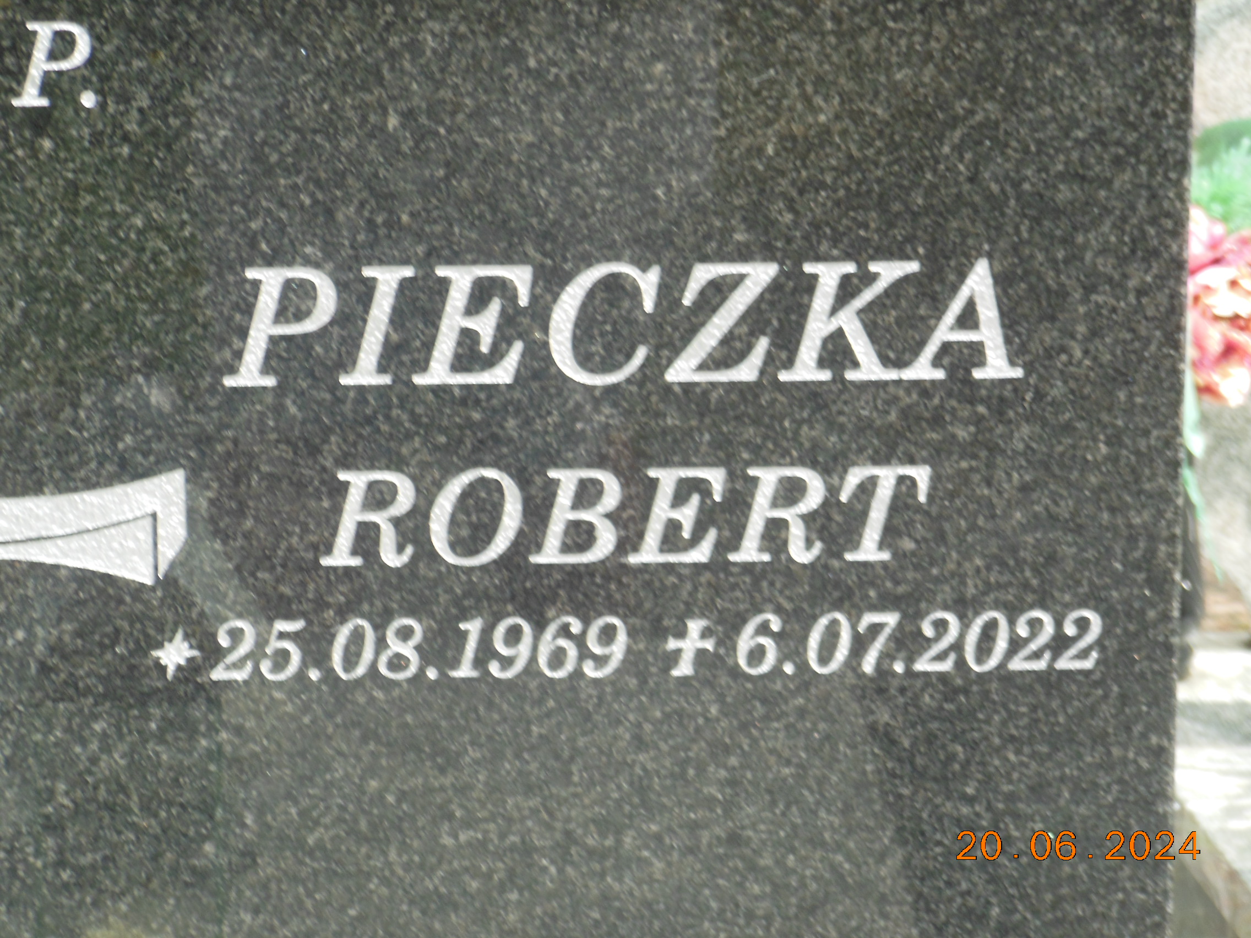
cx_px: 626
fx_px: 6035
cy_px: 469
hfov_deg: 11.8
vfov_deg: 8.9
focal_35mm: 167
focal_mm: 29.8
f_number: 5.4
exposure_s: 1/125
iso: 125
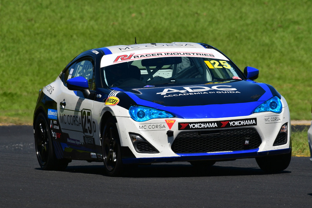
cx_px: 156
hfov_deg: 2.7
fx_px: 6502
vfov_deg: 1.8
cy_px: 104
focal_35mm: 750
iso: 320
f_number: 11
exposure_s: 1/640
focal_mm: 500
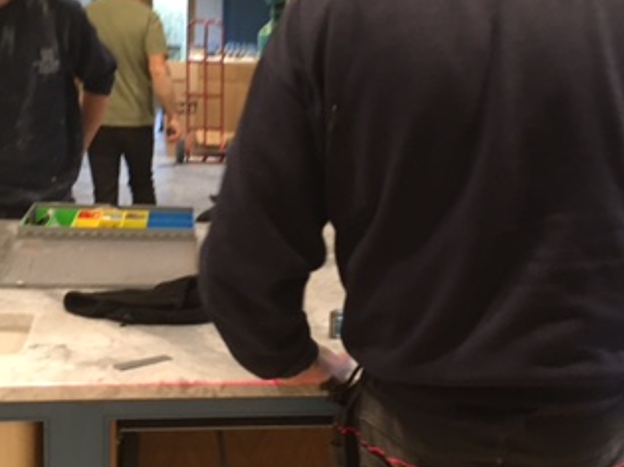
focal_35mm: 59
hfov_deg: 32.6
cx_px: 368
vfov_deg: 24.8
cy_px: 263
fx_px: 1063
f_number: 2.2
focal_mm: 4.15
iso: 160
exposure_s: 1/33
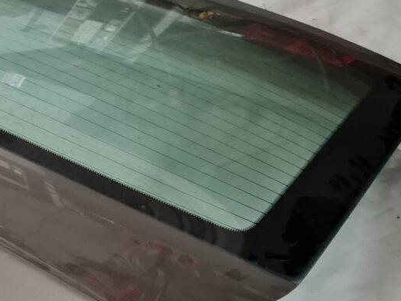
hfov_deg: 24.8
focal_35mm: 70
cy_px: 318
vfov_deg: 20.2
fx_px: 811
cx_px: -93
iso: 500
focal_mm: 5.4
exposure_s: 1/50
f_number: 1.8
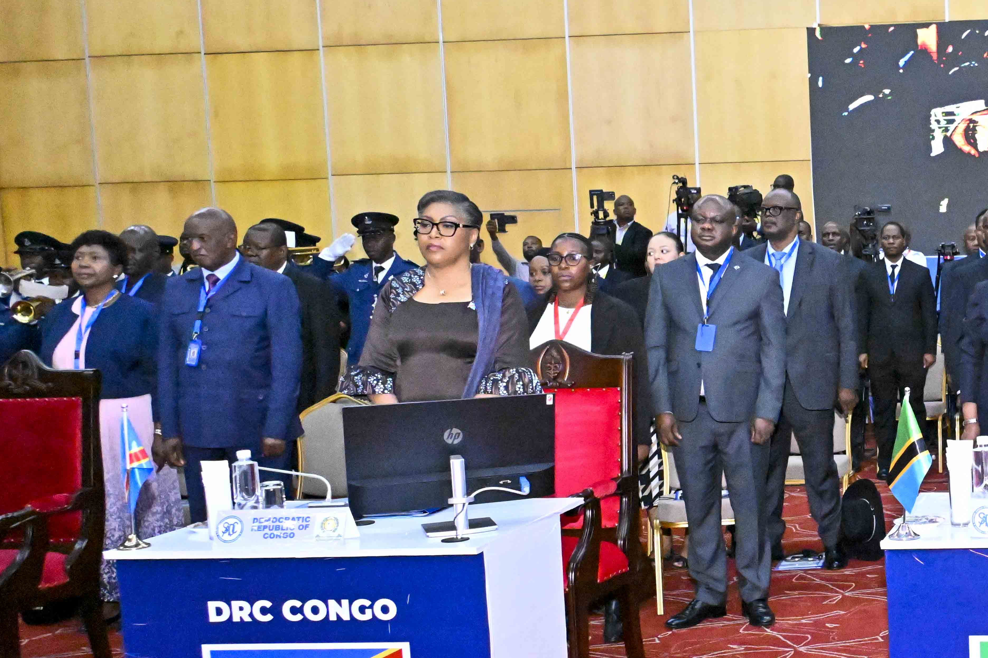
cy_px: 416
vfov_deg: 25.4
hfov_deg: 33.6
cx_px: 1036
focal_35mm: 53
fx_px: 1454
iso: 25600
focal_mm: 24
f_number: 5
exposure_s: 1/800
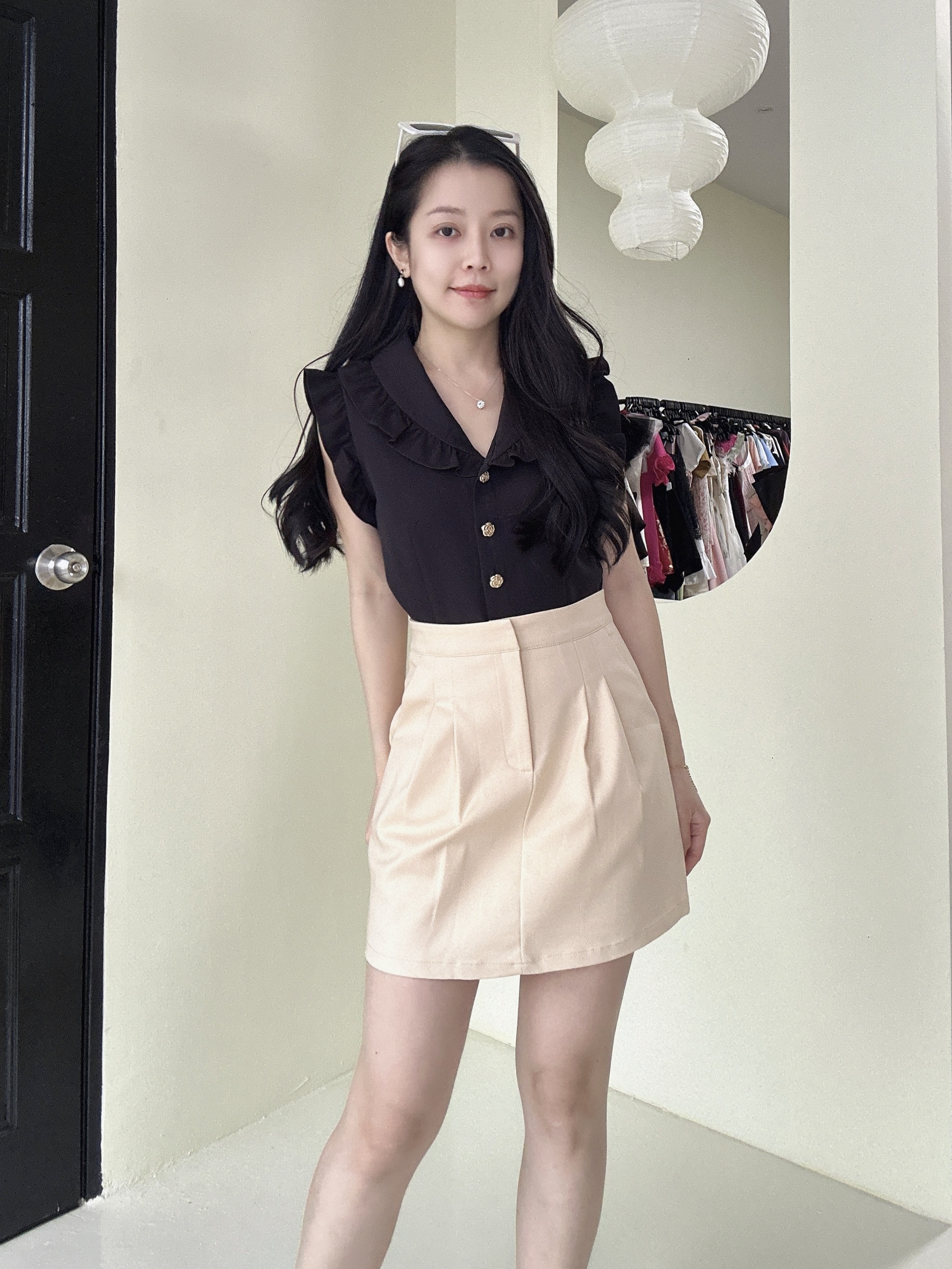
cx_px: 476
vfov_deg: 73.9
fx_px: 843
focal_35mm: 23
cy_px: 634
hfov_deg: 58.9
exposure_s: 1/60
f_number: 1.9
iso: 200
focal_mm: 2.69
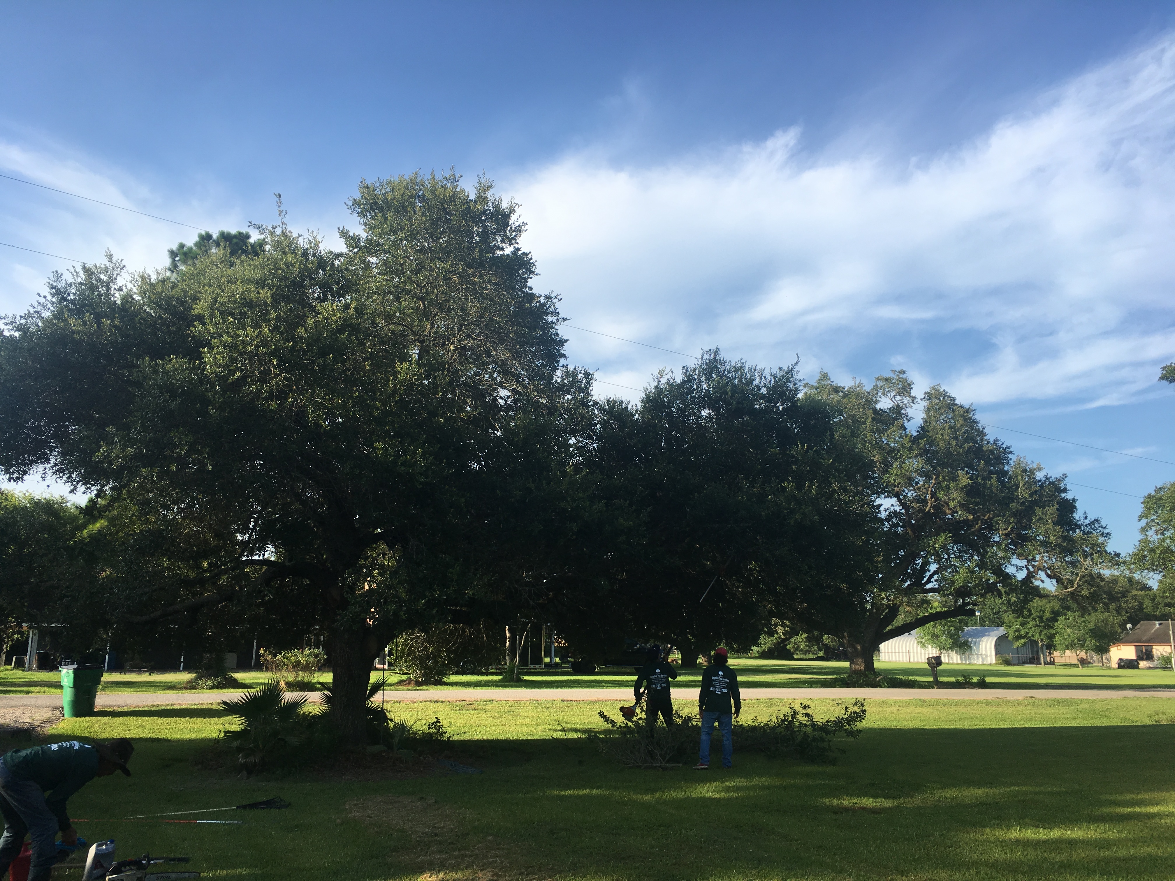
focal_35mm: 29
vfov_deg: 48.2
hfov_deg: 61.7
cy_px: 440
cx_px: 588
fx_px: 984
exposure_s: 1/916
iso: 25
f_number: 2.2
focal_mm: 4.15
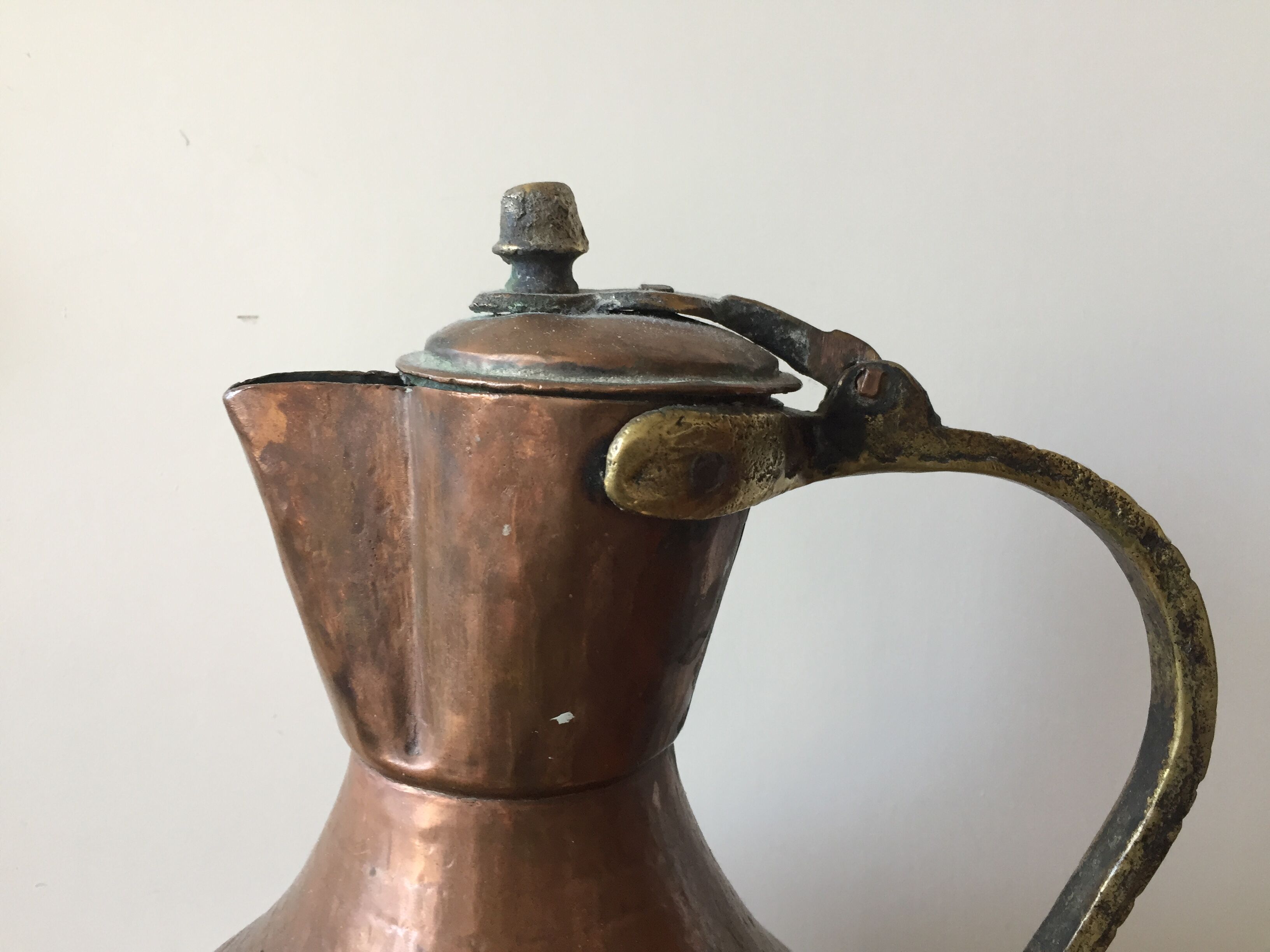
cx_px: 635
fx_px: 1064
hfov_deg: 61.7
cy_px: 476
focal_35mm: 29
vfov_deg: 48.2
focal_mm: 4.15
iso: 100
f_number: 2.2
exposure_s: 1/33
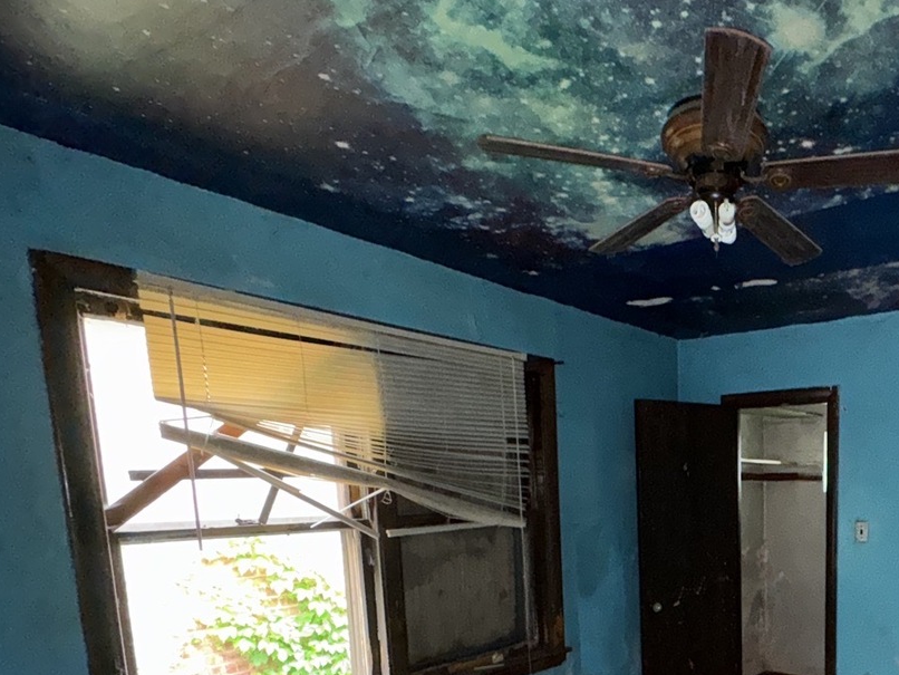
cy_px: 567
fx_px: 649
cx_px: 754
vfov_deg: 50.6
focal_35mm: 25
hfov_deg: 61.8
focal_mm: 2.22
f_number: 2.2
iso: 640
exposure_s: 1/30
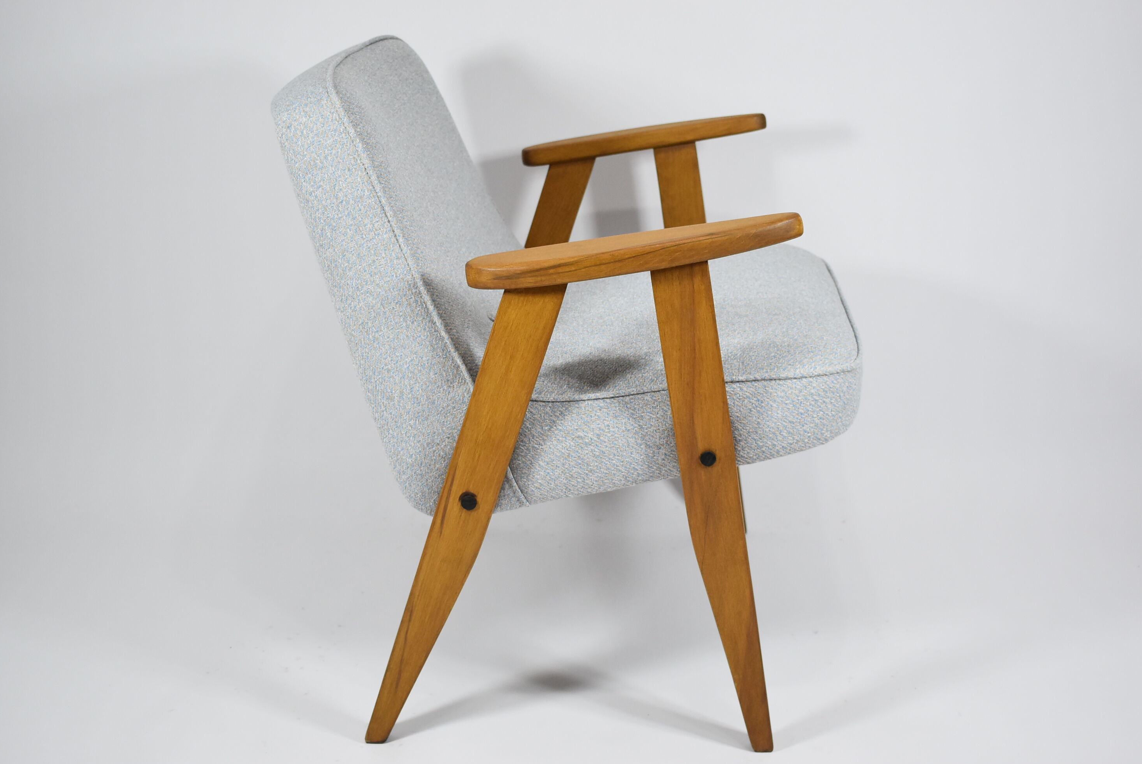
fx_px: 1413
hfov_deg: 44.0
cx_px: 574
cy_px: 390
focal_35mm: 45
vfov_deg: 30.2
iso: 1000
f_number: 4.2
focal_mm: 29
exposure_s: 1/125
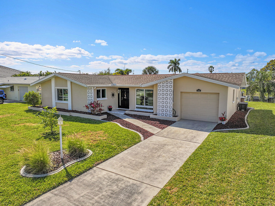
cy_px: 103
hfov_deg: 71.6
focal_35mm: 24
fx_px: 191
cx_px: 138
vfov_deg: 56.8
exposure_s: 1/500
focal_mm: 12.29
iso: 120
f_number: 2.8
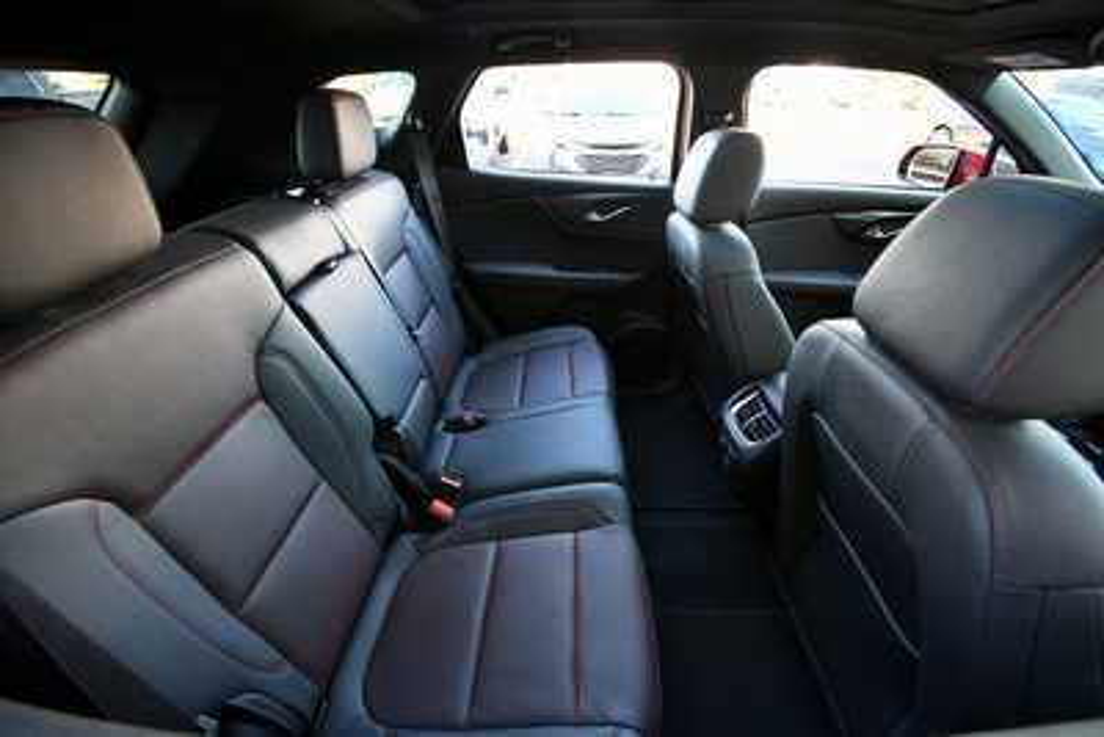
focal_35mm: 15
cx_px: 552
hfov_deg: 100.4
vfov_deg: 77.4
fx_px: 460
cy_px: 368
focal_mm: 10
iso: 1250
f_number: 4.5
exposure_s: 1/125
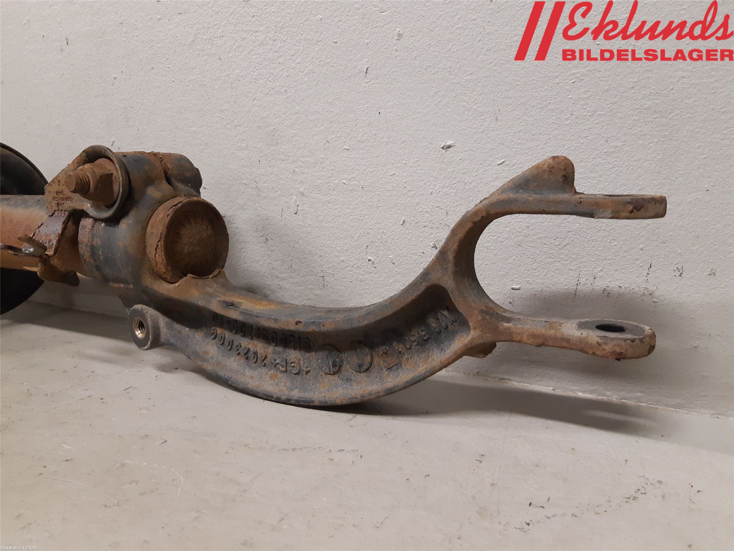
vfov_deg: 53.1
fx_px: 551
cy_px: 276
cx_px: 367
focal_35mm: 26
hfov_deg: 67.3
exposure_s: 1/50
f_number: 1.7
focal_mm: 3.93
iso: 250
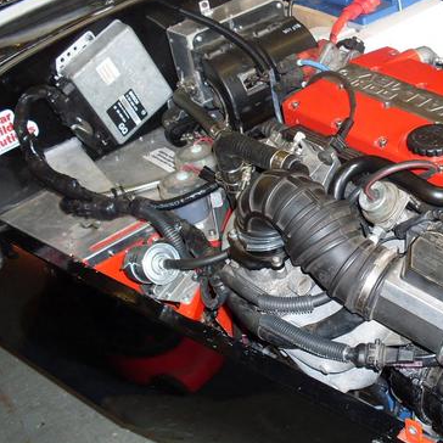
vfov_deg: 29.1
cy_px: 219
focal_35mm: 59
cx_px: 349
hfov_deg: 28.5
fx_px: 854
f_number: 2.8
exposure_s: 1/45
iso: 100
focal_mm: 6.3
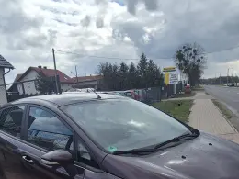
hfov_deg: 56.8
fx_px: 221
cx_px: 123
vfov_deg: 40.7
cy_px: 162
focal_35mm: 32
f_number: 2.2
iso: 50
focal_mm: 2.2
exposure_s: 1/2376
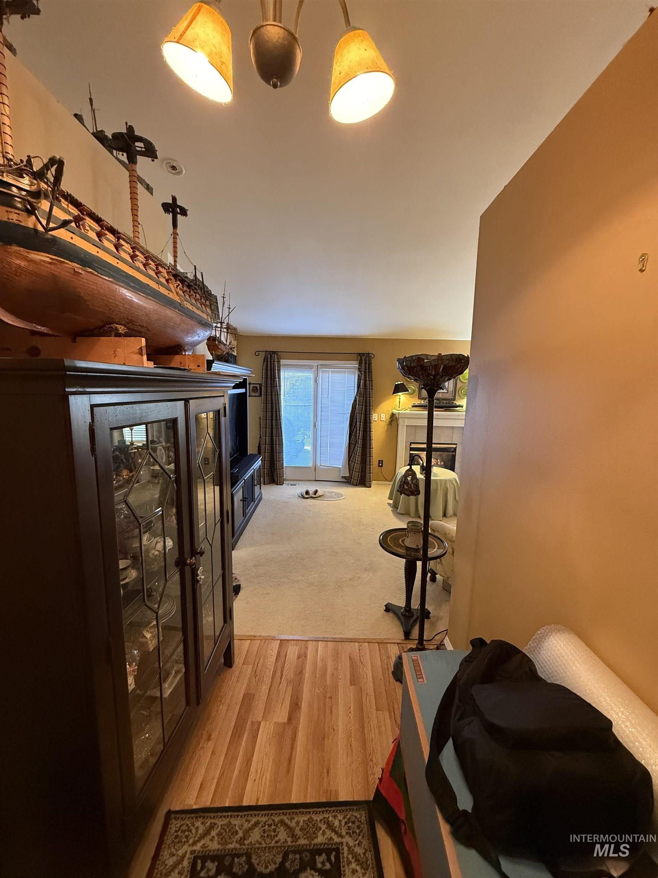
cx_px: 329
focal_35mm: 14
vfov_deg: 102.1
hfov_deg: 85.7
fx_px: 355
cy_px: 439
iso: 500
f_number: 2.2
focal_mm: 2.22
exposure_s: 1/60
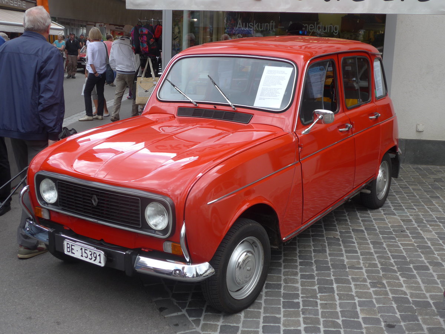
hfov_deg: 41.2
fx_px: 591
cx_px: 222
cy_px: 167
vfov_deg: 31.5
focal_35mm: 46
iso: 80
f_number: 3
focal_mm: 9.5
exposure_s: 1/400
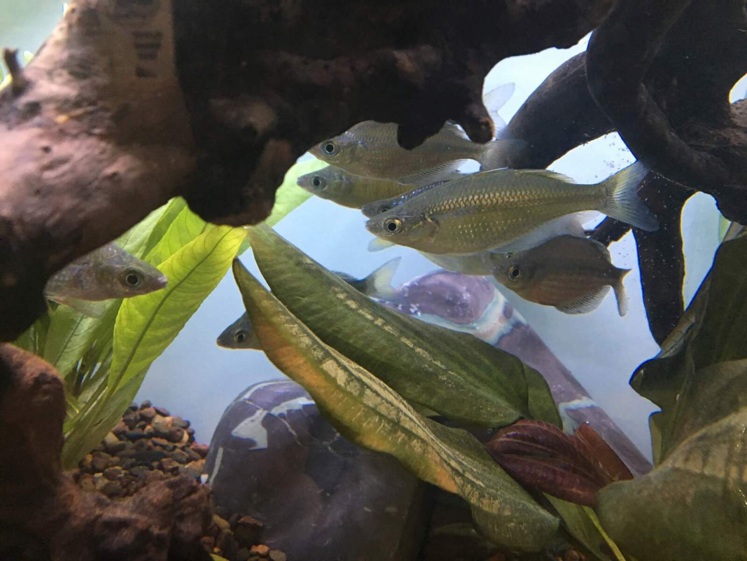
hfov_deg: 61.7
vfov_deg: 48.2
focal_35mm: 29
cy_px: 280
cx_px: 374
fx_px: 626
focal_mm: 4.15
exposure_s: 1/30
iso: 125
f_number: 2.2
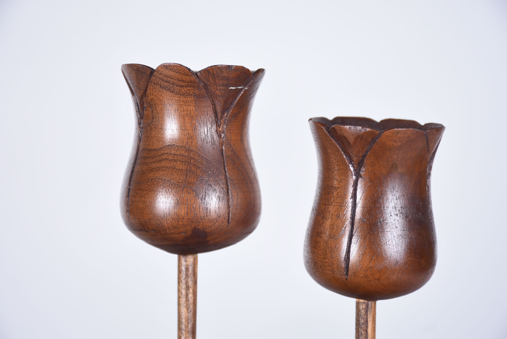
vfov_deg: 11.4
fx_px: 1691
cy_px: 170
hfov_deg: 17.0
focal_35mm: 120
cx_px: 254
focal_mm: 80
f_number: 7.1
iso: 100
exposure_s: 1/60
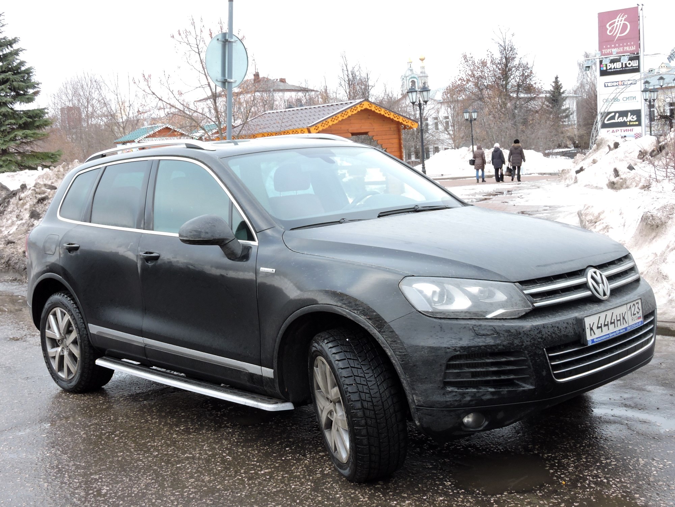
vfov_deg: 36.0
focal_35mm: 40
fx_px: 780
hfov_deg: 46.8
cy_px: 254
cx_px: 338
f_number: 3.8
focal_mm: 7.2
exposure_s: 1/80
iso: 100
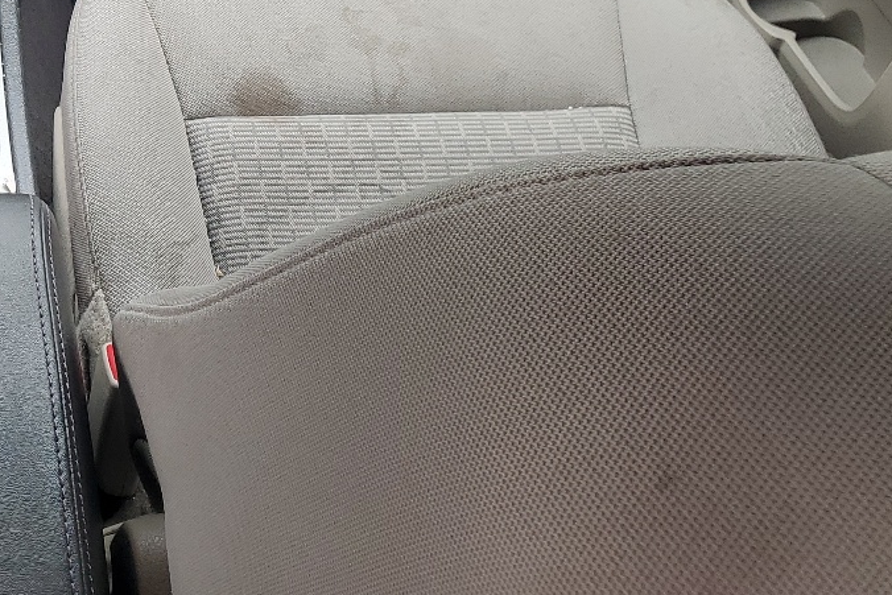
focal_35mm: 64
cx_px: -86
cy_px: -46
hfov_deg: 28.6
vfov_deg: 20.3
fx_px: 1586
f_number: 1.5
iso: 50
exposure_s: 1/156
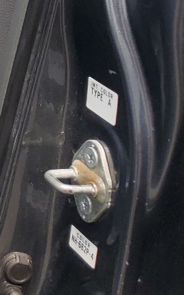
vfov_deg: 20.5
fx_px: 795
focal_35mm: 99
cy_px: 19
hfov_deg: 10.2
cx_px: -344
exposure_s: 1/1667
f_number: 1.5
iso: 50
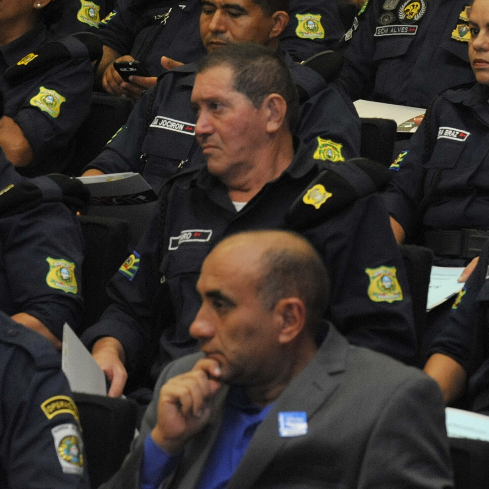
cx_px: 412
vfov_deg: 7.4
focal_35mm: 236
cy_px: 56
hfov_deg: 7.4
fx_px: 3772
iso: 3200
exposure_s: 1/60
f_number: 6.3
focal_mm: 95
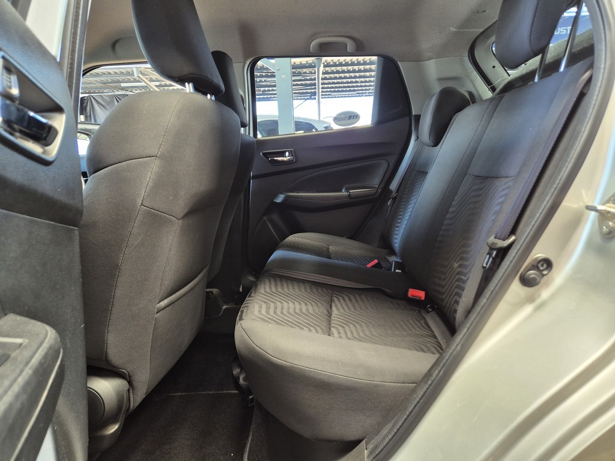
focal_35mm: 23
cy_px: 230
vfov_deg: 58.9
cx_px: 308
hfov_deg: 73.9
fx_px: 409
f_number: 1.8
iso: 400
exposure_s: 1/100
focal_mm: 5.4
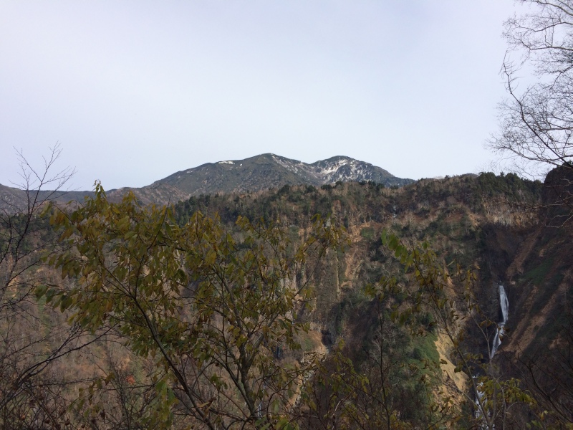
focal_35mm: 30
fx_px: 497
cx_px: 286
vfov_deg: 46.8
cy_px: 215
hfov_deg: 60.0
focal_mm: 4.12
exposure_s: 1/2160
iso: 40
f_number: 2.2
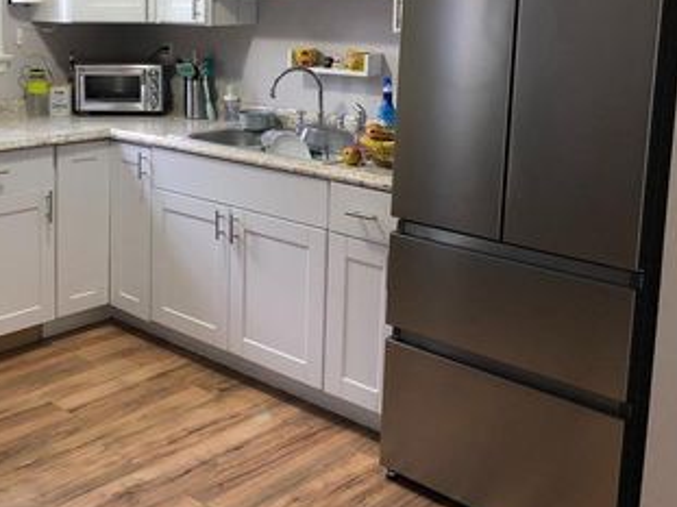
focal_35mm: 45
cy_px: 136
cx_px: 179
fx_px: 880
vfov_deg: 31.7
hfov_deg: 41.0
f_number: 1.8
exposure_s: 1/30
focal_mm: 3.99
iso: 40
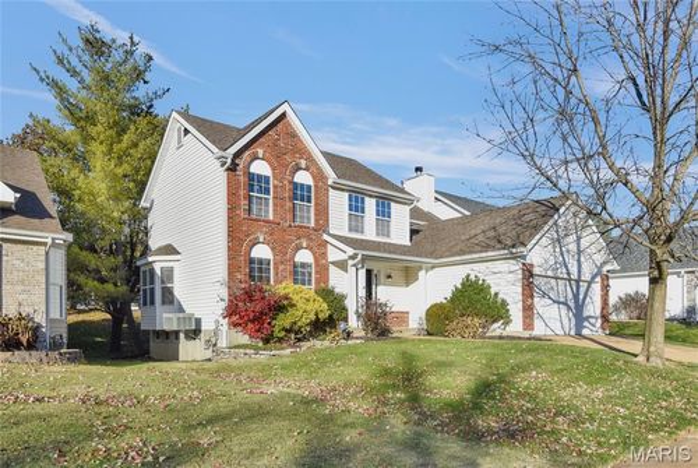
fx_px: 427
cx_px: 349
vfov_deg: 57.4
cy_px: 234
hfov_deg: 78.5
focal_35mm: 22
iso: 1600
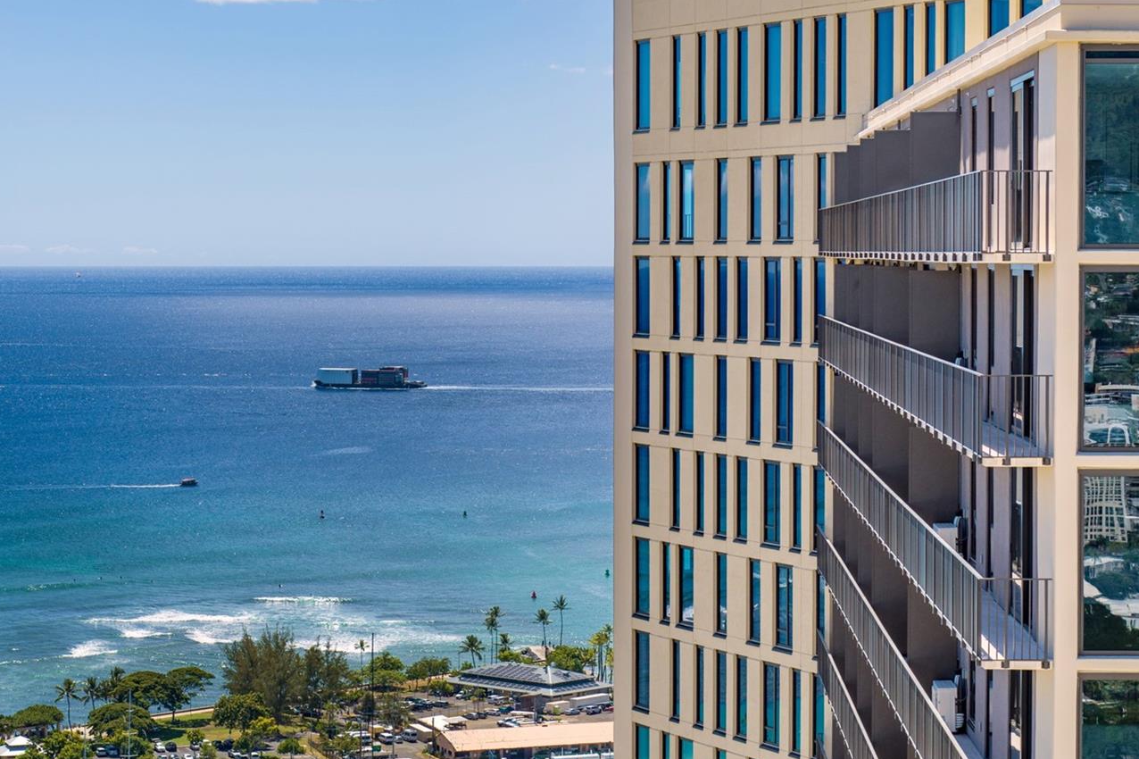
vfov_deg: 14.5
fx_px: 2973
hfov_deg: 21.7
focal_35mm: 94
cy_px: 359
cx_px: 571
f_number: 6.3
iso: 100
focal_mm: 50
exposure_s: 1/400
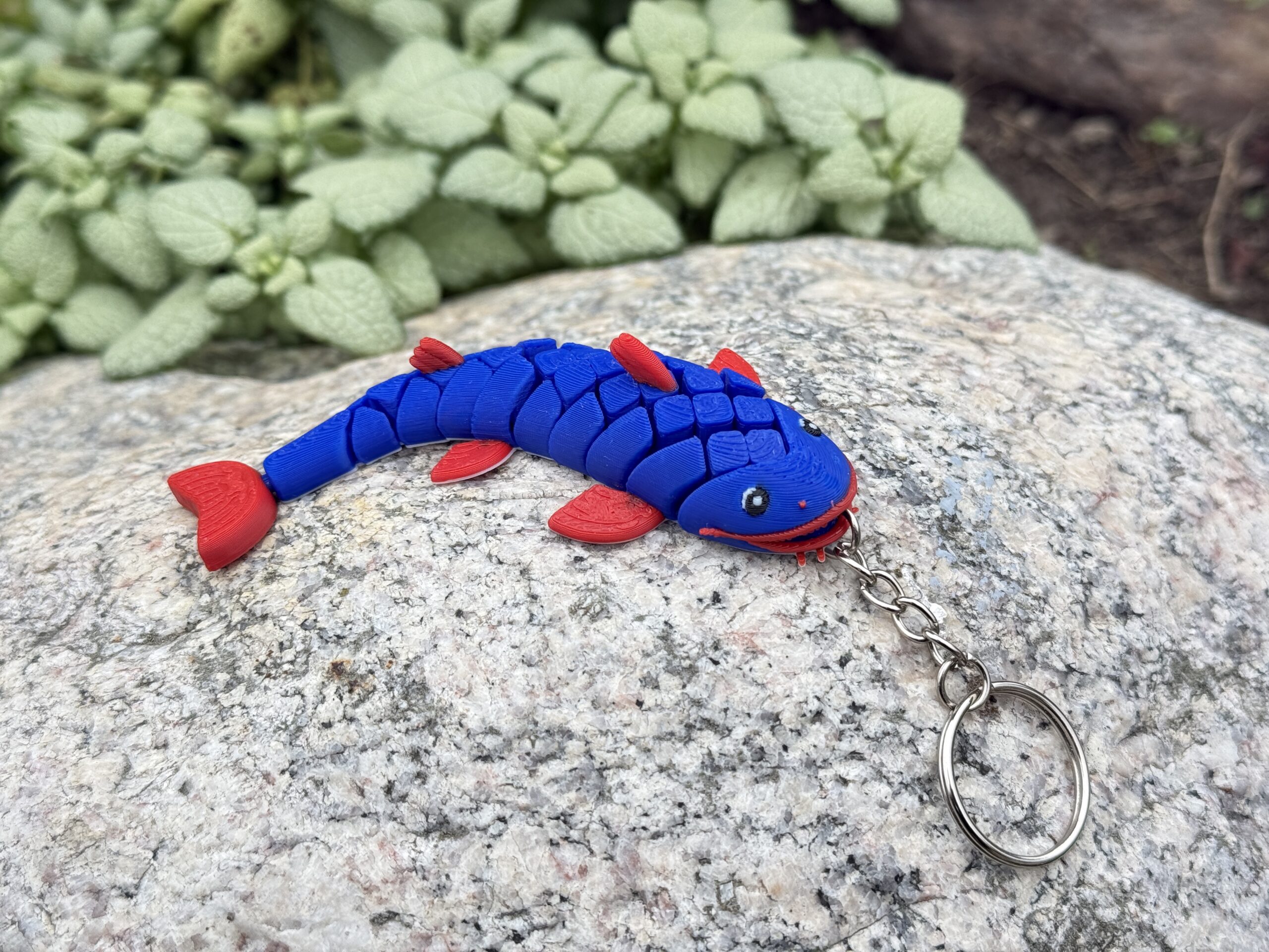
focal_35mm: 48
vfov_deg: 30.3
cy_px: 476
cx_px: 634
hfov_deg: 39.7
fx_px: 1760
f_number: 1.78
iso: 80
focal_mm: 6.76
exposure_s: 1/553
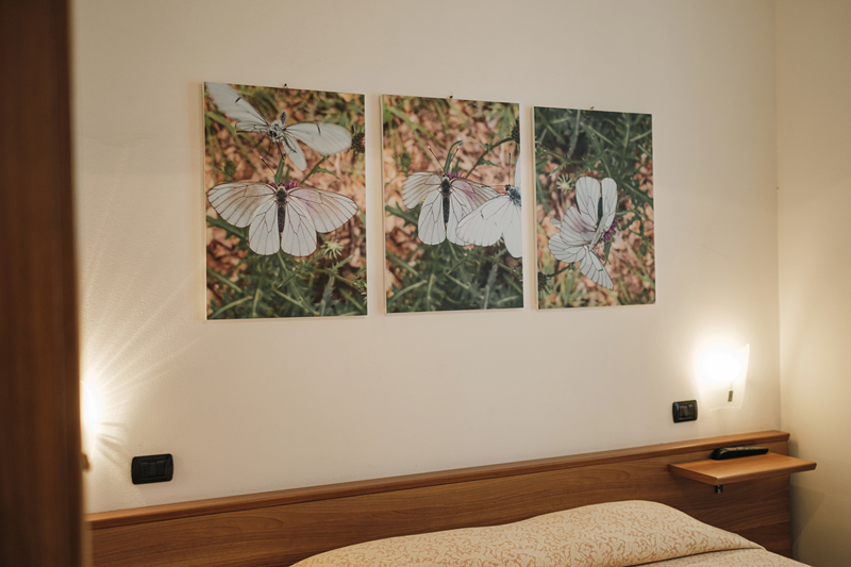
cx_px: 426
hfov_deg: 54.4
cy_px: 284
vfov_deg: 37.8
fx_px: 827
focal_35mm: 35
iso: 320
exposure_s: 1/100
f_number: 1.6
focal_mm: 23
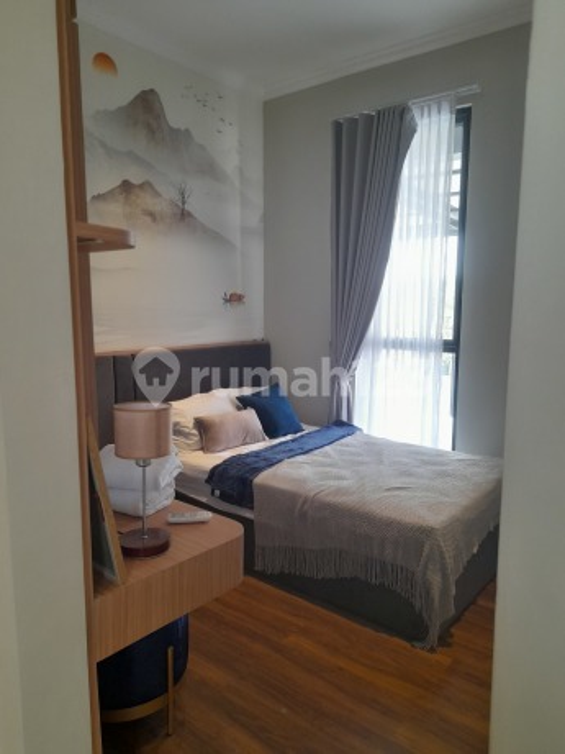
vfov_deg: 69.4
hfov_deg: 54.9
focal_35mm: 25
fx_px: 544
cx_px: 282
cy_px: 377
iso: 125
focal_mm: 4.6
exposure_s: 1/50
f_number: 2
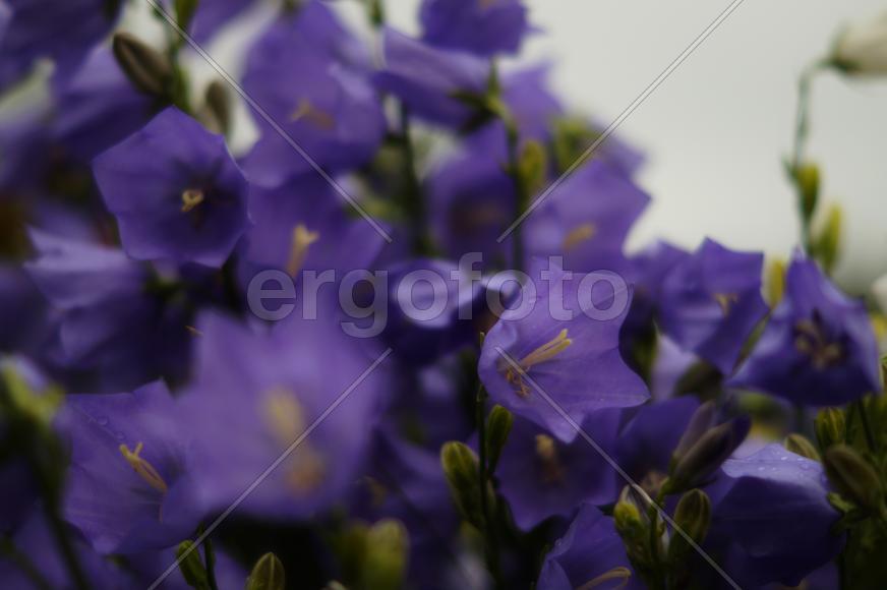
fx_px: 1846
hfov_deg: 27.0
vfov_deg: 18.2
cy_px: 295
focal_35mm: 75
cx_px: 444
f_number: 1.8
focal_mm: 50
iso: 100
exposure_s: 1/60
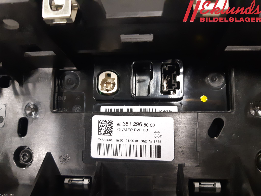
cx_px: 130
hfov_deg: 67.3
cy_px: 98
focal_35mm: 26
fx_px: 196
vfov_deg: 53.1
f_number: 1.7
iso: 250
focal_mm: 3.93
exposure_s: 1/50
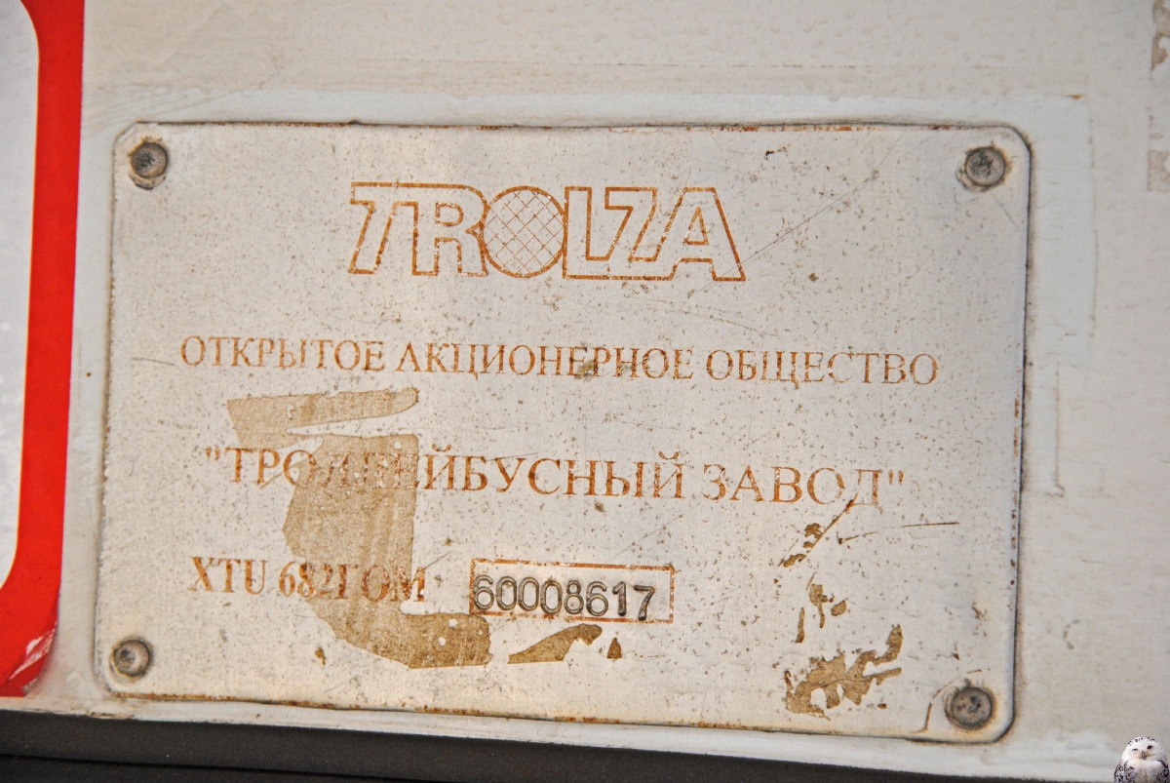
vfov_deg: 11.5
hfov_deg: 17.0
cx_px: 585
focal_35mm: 120
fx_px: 3904
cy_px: 392
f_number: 5.3
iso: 500
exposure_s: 1/125
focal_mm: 80
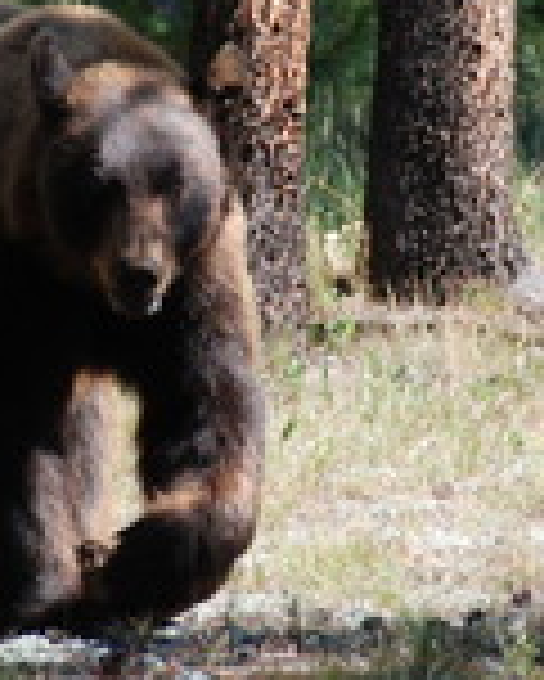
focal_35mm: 929
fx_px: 18678
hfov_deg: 1.7
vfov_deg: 2.1
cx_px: 236
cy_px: 180
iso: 200
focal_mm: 200
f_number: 5.6
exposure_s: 1/250
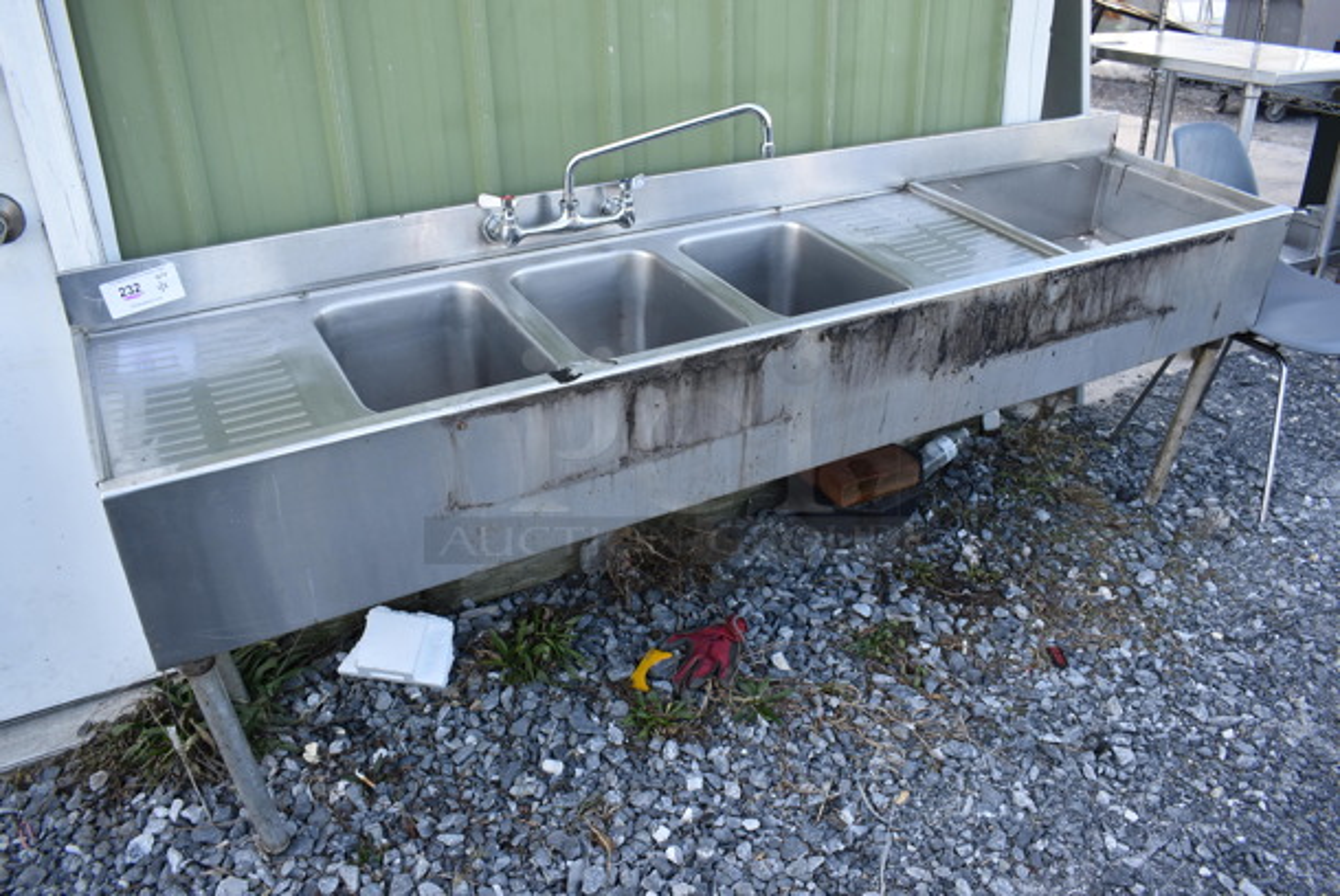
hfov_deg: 67.3
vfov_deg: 48.0
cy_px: 448
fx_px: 1006
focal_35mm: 27
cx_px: 670
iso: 220
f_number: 5.6
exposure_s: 1/125
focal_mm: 18
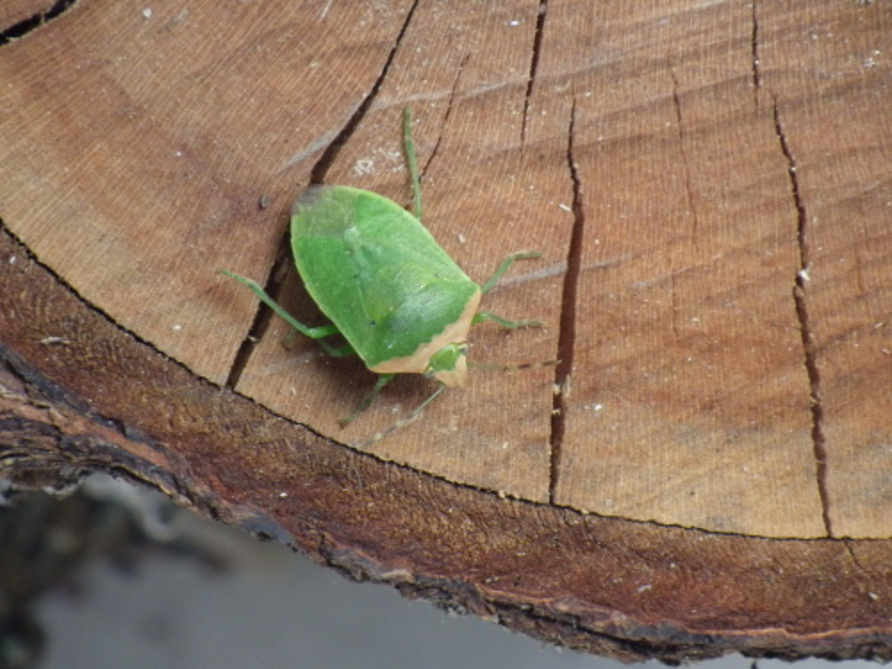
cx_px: 446
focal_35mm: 115
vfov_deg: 12.9
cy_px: 334
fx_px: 2963
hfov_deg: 17.1
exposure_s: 1/100
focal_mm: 20.6
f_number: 5.2
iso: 640
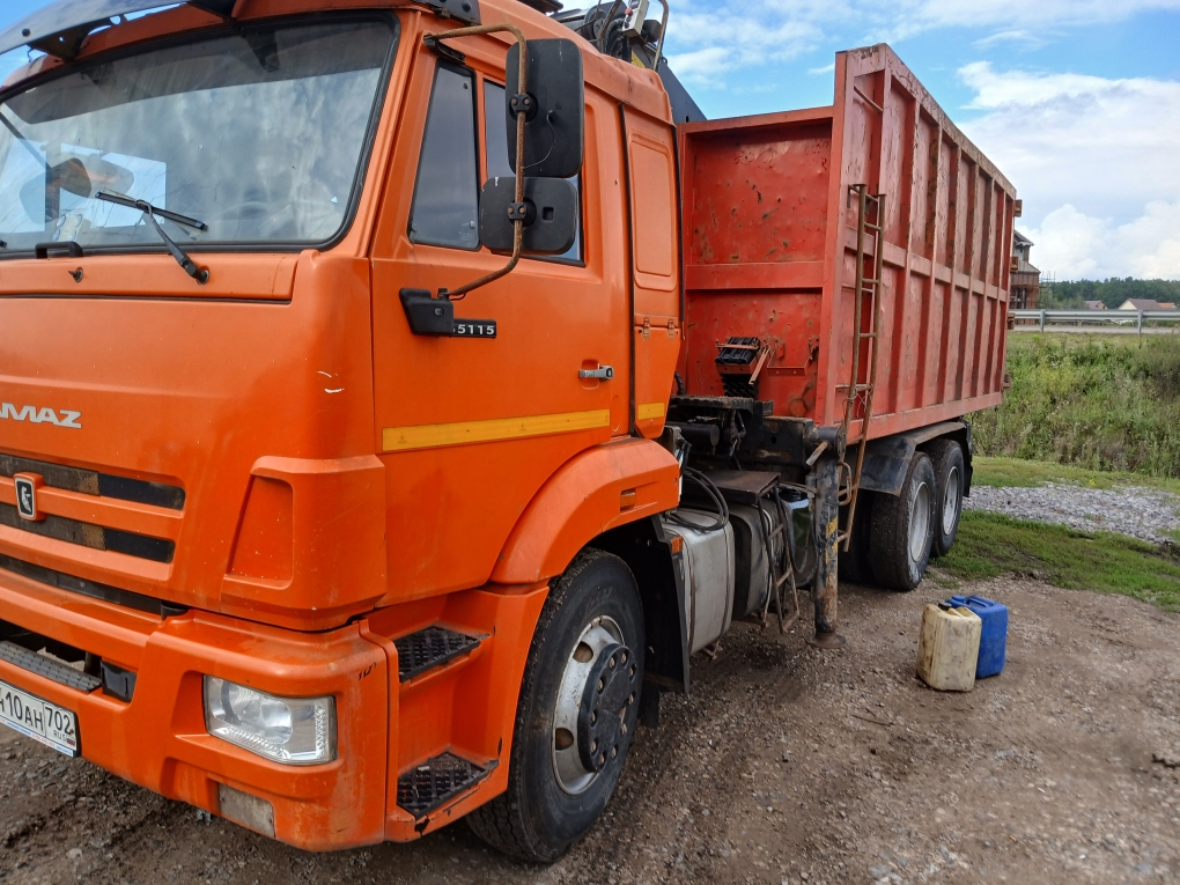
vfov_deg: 53.1
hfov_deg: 67.3
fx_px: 886
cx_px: 590
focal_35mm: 26
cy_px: 442
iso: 20
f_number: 1.8
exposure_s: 1/176
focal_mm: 3.98
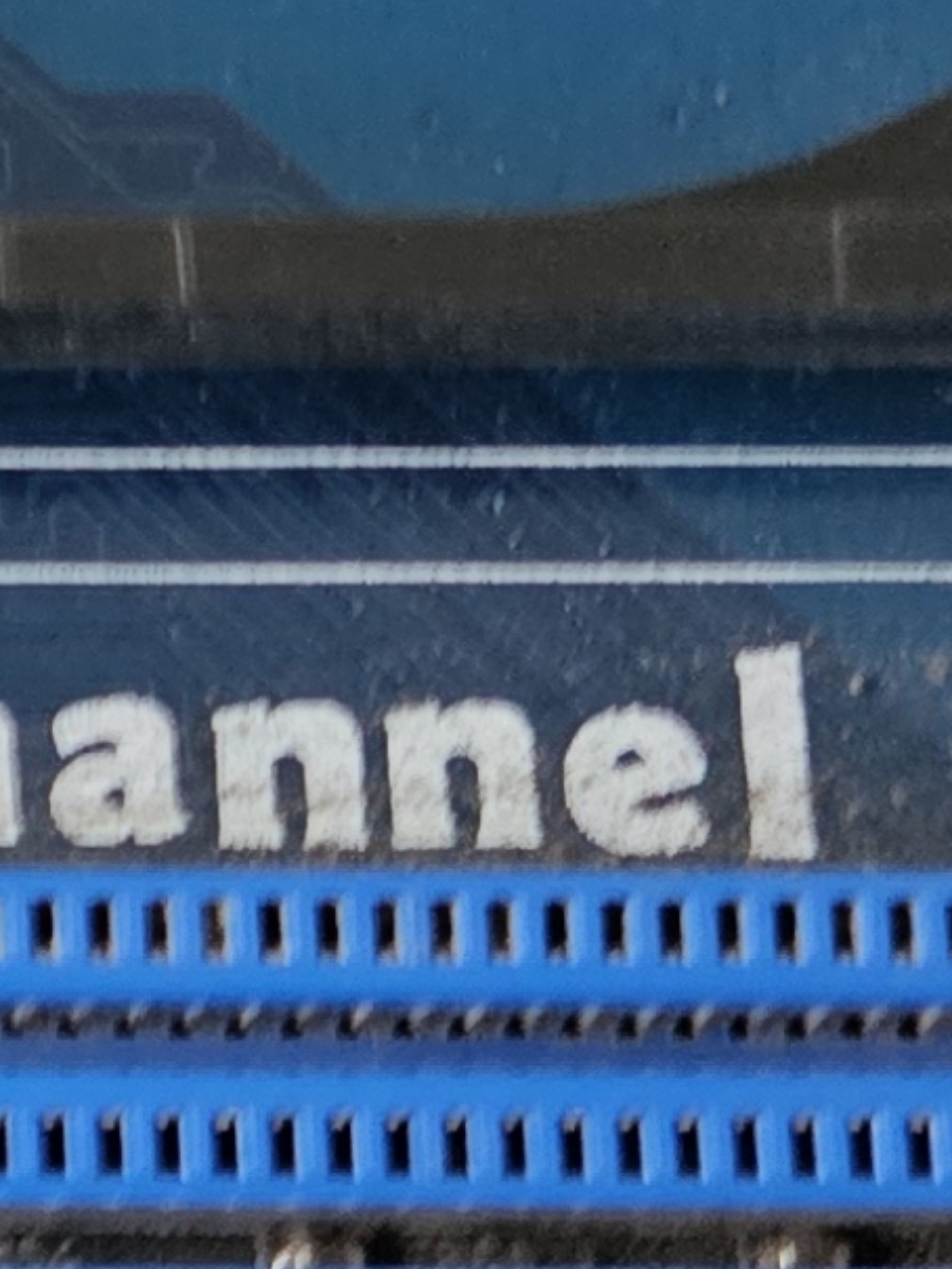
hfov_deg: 8.9
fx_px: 5572
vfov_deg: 12.9
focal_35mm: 152
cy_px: 321
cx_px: -1325
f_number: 1.8
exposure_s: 1/100
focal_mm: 5.4
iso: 640
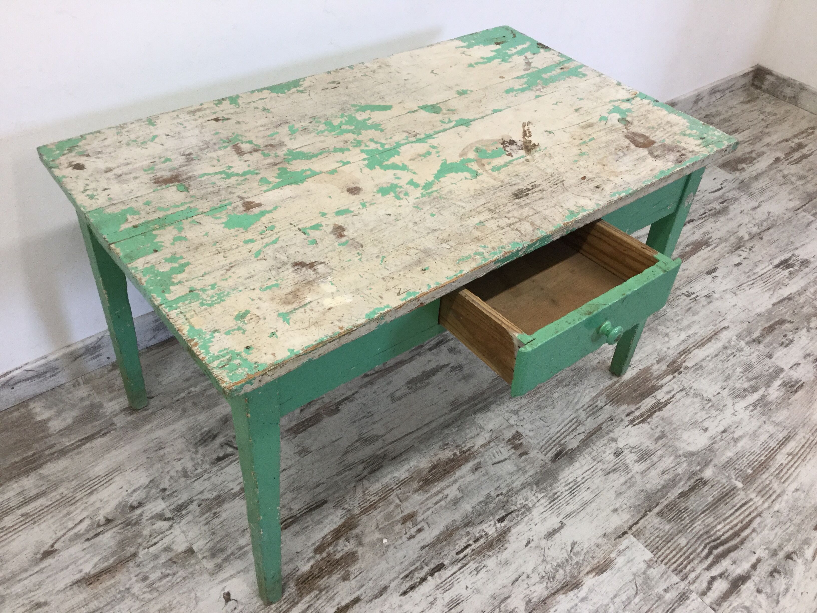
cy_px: 306
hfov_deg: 58.4
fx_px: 732
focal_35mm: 31
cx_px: 408
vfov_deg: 45.4
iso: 64
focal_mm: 3.3
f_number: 2.4
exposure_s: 1/33
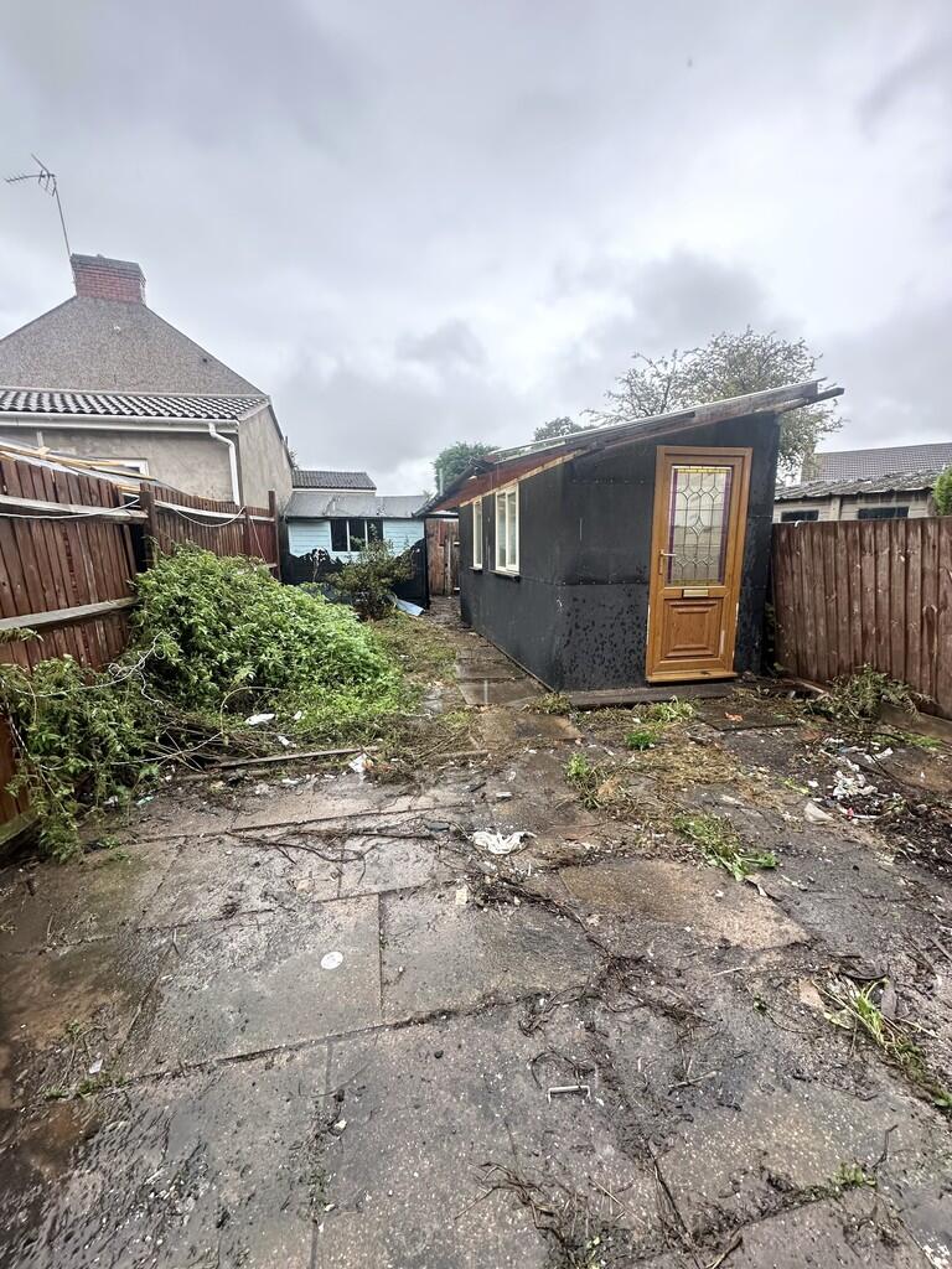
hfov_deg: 85.7
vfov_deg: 102.1
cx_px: 476
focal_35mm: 14
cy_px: 634
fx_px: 513
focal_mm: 2.22
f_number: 2.2
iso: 100
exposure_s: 1/99
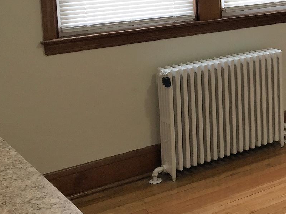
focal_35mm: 74
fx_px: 611
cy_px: 4
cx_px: 343
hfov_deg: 24.0
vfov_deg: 19.4
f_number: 2.2
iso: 32
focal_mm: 4.15
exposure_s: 1/40
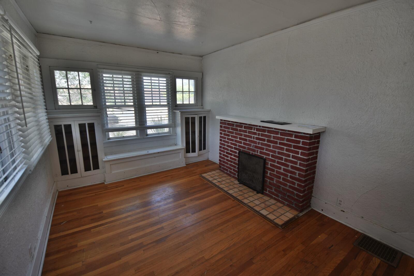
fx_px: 172
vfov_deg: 77.3
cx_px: 207
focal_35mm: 15
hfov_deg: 100.4
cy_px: 138
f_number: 3.5
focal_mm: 10
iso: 100
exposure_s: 1/40
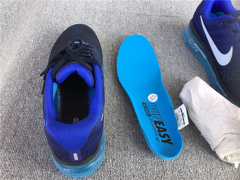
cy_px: 90
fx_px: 215
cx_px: 120
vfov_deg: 45.4
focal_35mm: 31
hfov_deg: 58.4
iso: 25
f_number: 2.4
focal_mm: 3.3
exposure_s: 1/100
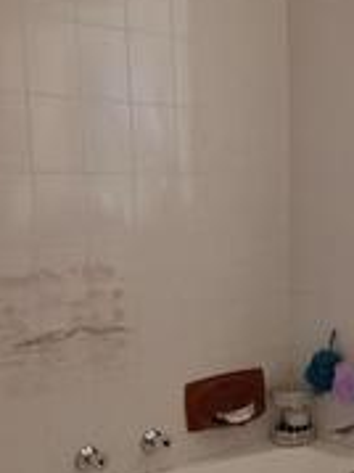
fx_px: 792
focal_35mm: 58
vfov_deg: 32.9
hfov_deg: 23.0
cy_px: 320
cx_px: 431
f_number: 2.2
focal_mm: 1.74
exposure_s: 1/50
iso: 160
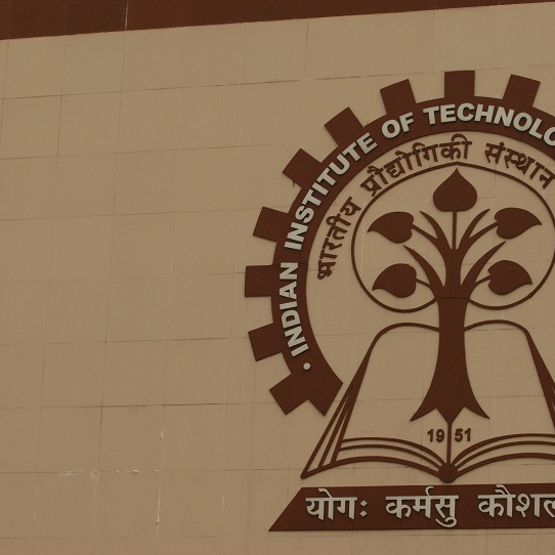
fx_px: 2449
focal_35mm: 135
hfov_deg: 12.9
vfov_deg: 12.9
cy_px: 276
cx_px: 415
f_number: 10
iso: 640
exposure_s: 1/400
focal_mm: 70
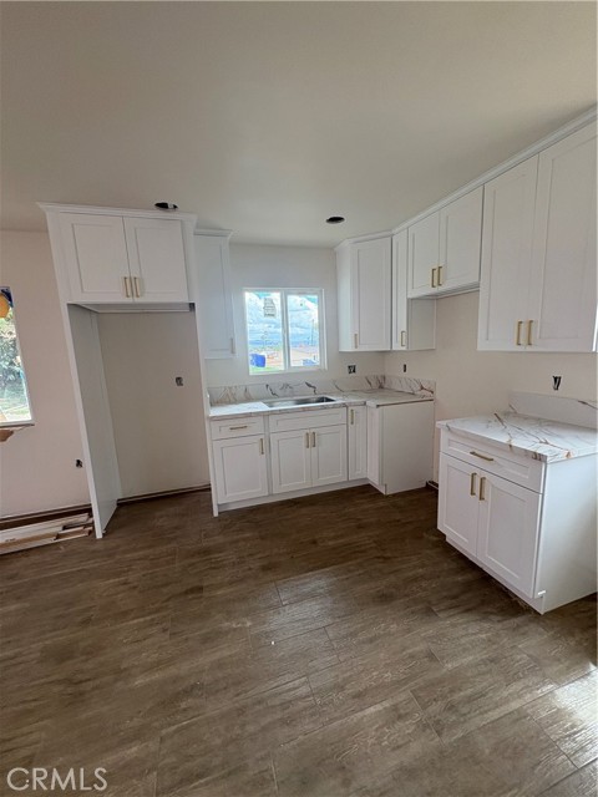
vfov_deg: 102.1
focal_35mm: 14
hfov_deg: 85.7
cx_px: 299
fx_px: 322
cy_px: 398
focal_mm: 2.22
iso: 64
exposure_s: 1/126
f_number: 2.2
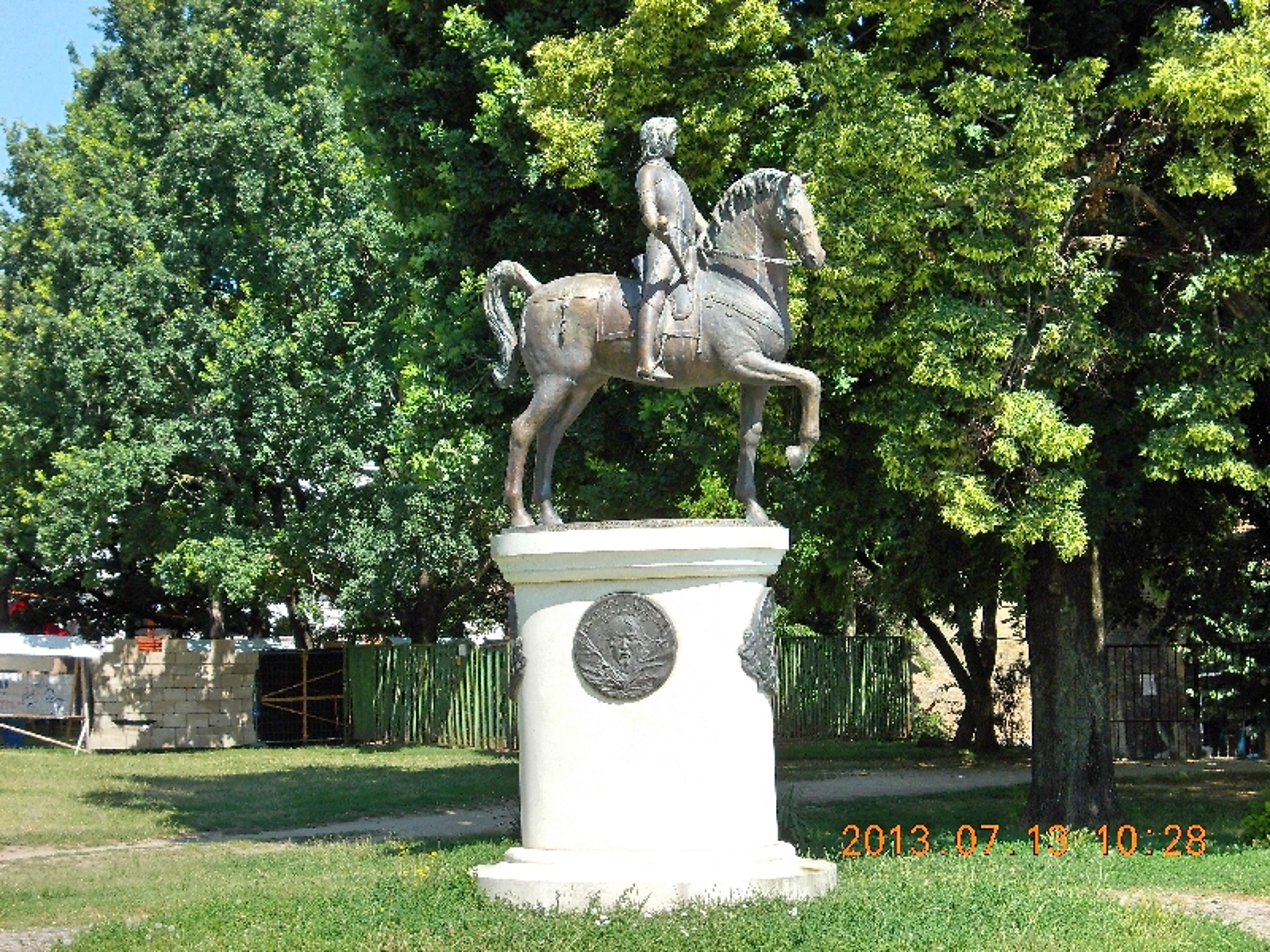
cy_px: 476
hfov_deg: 27.4
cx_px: 635
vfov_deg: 20.7
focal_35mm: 71
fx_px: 2605
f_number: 4.3
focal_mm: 10
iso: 80
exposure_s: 1/320
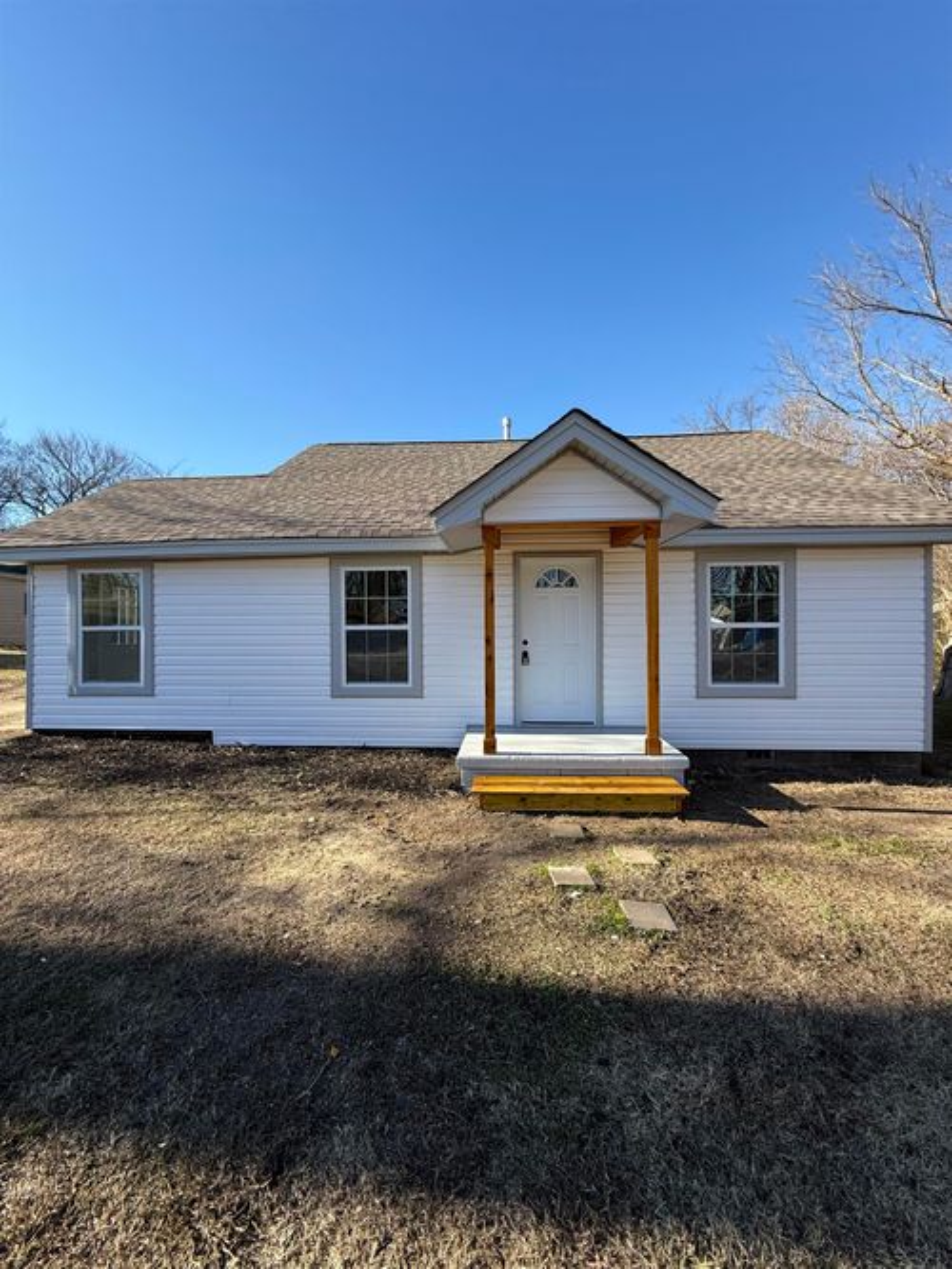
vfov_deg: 102.1
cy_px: 634
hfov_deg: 85.7
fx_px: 514
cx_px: 476
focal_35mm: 14
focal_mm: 2.22
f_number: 2.2
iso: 50
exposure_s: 1/760
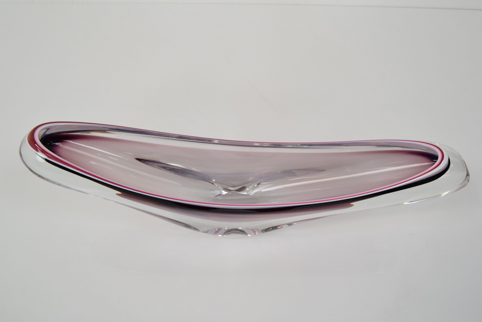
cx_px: 241
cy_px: 161
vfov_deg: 38.4
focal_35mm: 34
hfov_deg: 55.1
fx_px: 462
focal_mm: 23
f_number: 8
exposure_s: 1/250
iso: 1600
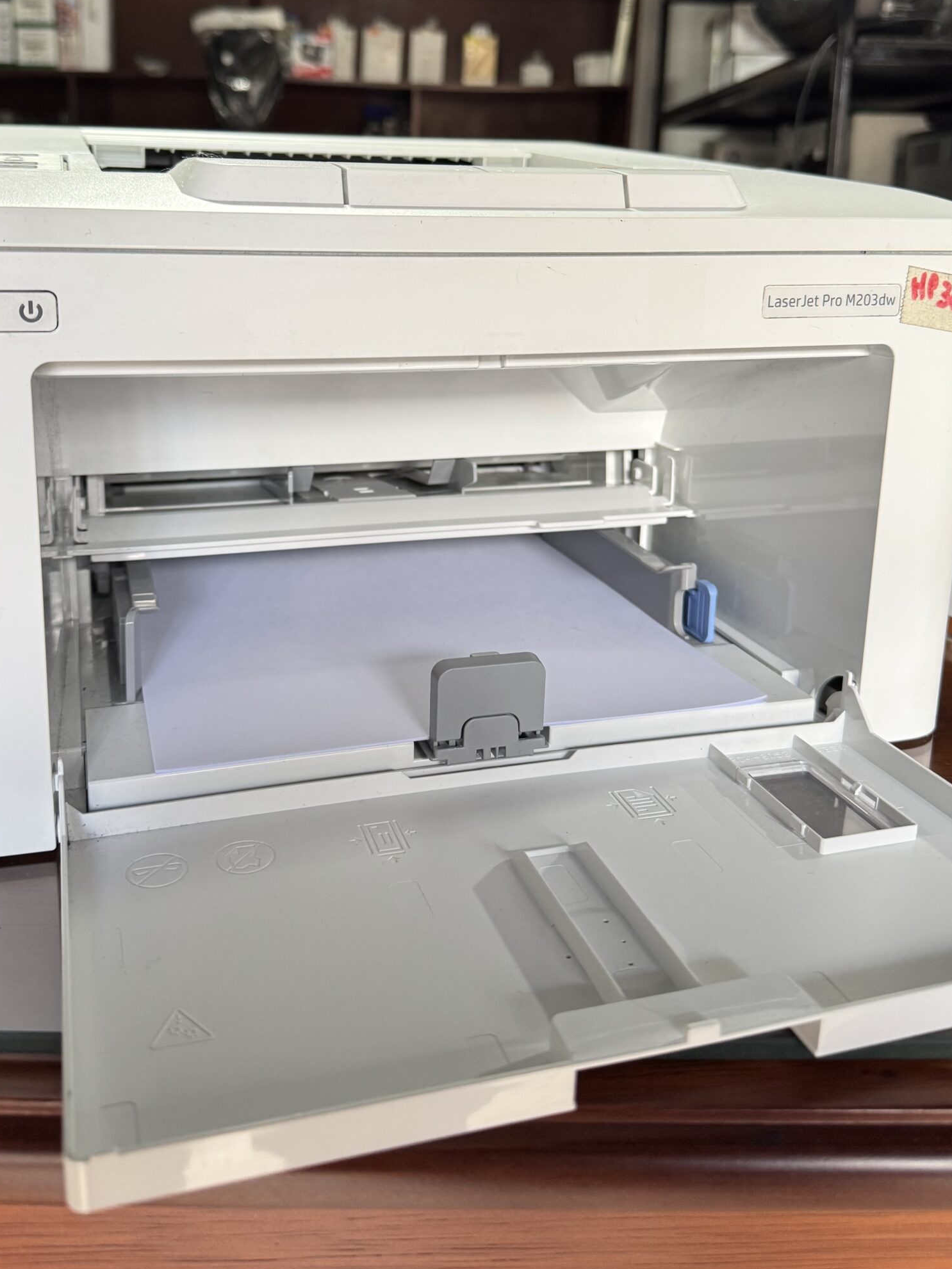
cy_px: 463
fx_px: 1137
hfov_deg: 45.3
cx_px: 413
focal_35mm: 31
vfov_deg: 57.5
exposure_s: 1/60
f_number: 1.78
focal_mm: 6.76
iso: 200
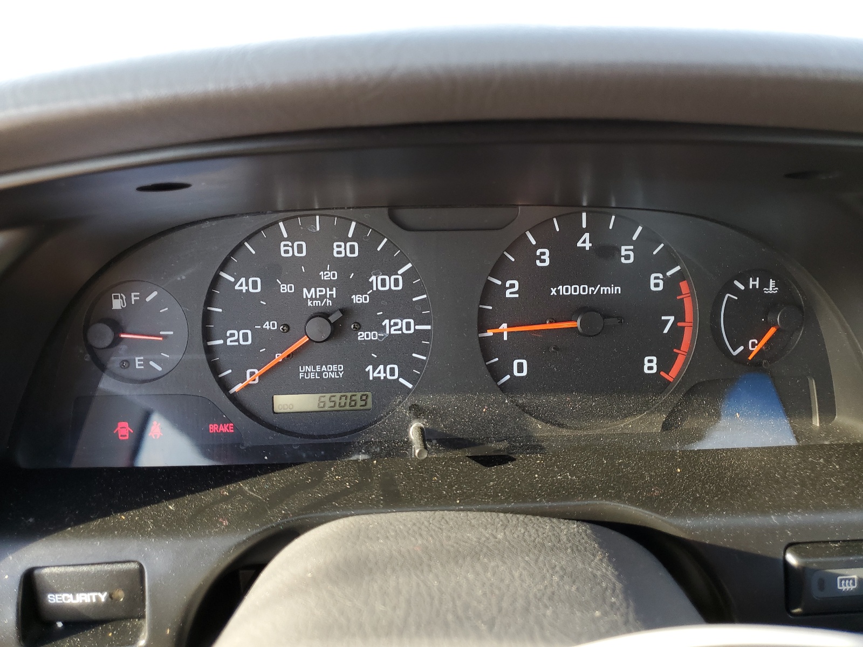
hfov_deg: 67.3
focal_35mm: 26
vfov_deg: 53.1
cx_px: 432
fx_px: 648
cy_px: 324
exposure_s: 1/123
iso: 50
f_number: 1.5
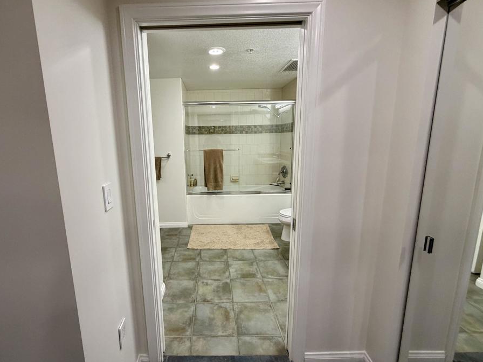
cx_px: 212
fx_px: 223
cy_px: 177
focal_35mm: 16
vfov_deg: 78.1
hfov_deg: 94.0
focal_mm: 2.22
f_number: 2.2
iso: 320
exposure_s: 1/120
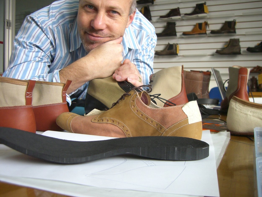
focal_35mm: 39
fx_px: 295
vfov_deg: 36.8
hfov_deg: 47.9
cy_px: 97
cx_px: 134
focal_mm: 6.2
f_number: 2.7
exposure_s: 1/100
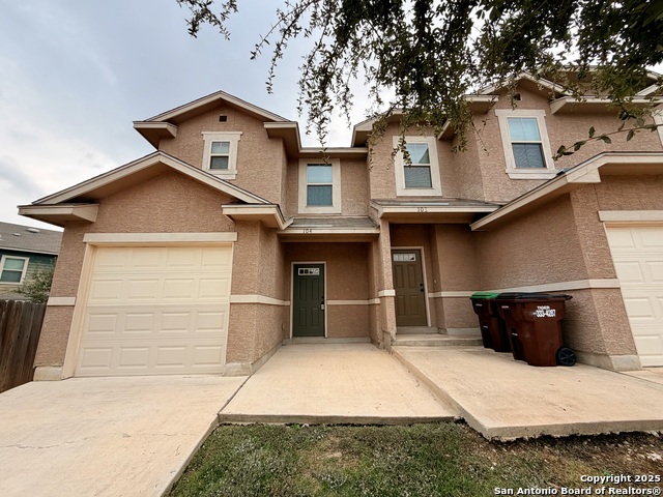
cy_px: 248
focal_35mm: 14
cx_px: 332
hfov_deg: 102.1
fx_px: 268
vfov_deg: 85.7
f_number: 2.2
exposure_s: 1/613
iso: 40
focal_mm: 2.22
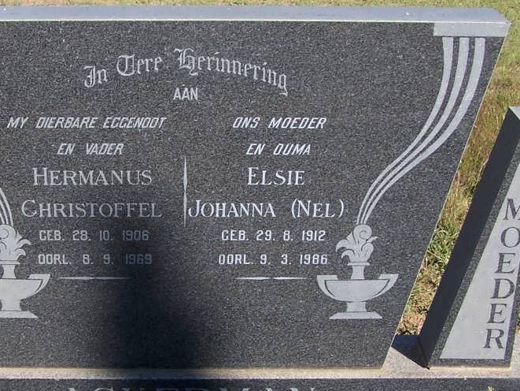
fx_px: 1037
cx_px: 196
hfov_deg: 28.1
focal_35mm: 69
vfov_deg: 21.3
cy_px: 198
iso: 80
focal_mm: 6.3
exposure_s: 1/750
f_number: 4
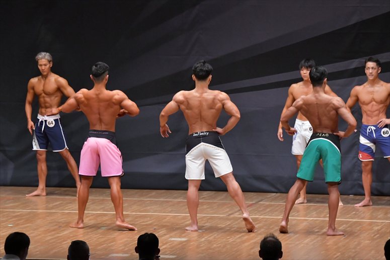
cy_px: 130
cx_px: 195
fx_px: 2187
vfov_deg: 6.8
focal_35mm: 202
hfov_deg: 10.2
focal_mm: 135
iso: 6400
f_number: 5.6
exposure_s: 1/400
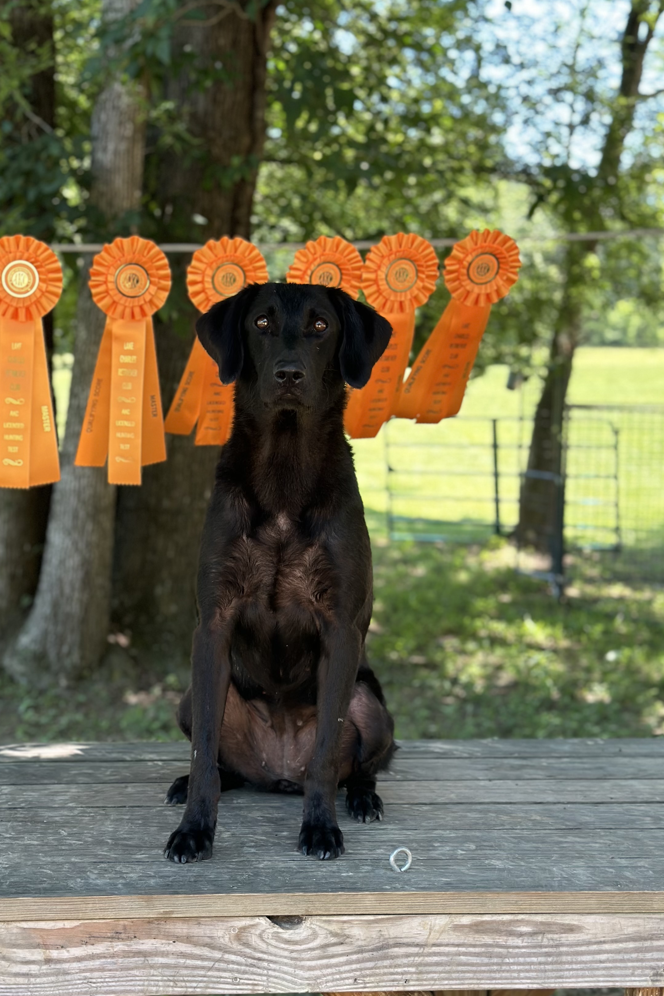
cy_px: 517
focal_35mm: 62
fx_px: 1716
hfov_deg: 21.8
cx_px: 219
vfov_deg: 32.4
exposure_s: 1/296
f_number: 1.78
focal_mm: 6.86
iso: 80
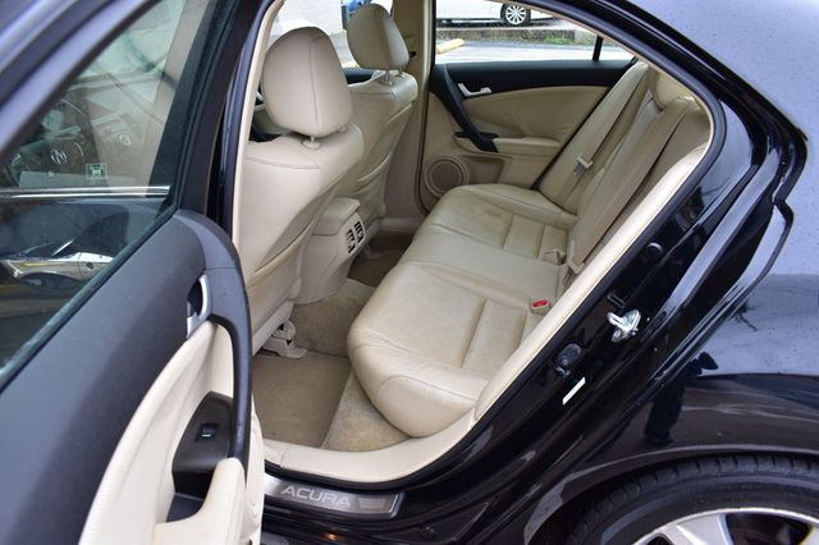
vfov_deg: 47.9
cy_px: 272
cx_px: 410
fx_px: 614
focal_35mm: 27
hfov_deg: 67.4
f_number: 8
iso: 400
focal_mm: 18
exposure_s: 1/60
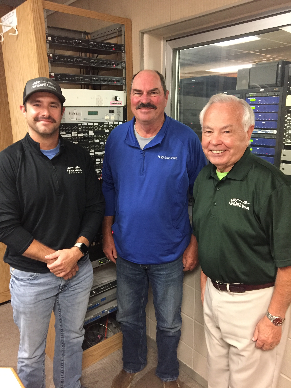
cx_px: 146
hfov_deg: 48.2
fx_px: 325
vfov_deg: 61.7
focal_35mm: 29
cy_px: 194
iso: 320
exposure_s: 1/15
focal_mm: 4.15
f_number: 2.2
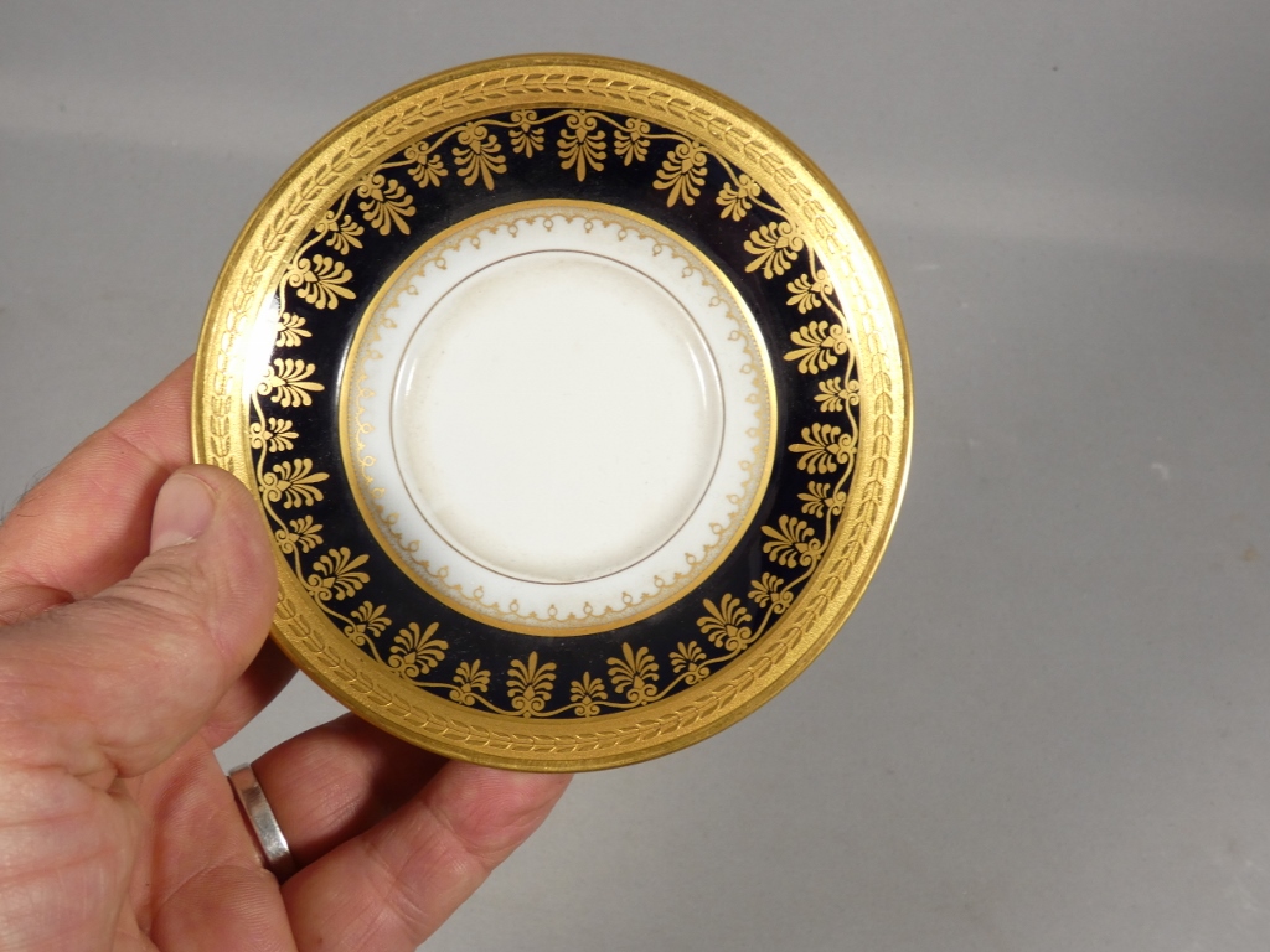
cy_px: 476
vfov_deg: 30.3
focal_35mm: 48
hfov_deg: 39.7
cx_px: 635
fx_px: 1761
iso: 160
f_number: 3.8
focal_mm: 8.6
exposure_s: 1/80
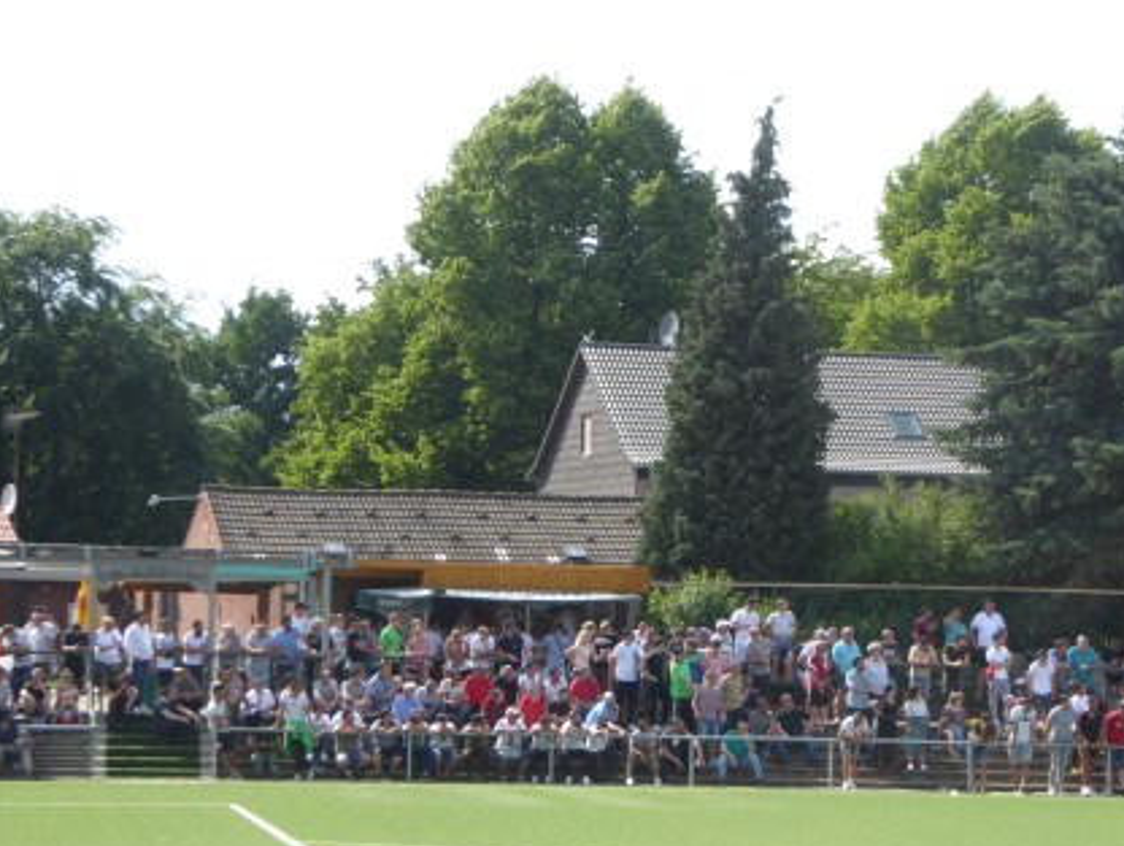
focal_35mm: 134
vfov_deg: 11.1
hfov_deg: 14.7
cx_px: 535
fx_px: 4356
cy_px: 454
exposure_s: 1/200
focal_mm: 22.3
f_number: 5.2
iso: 80
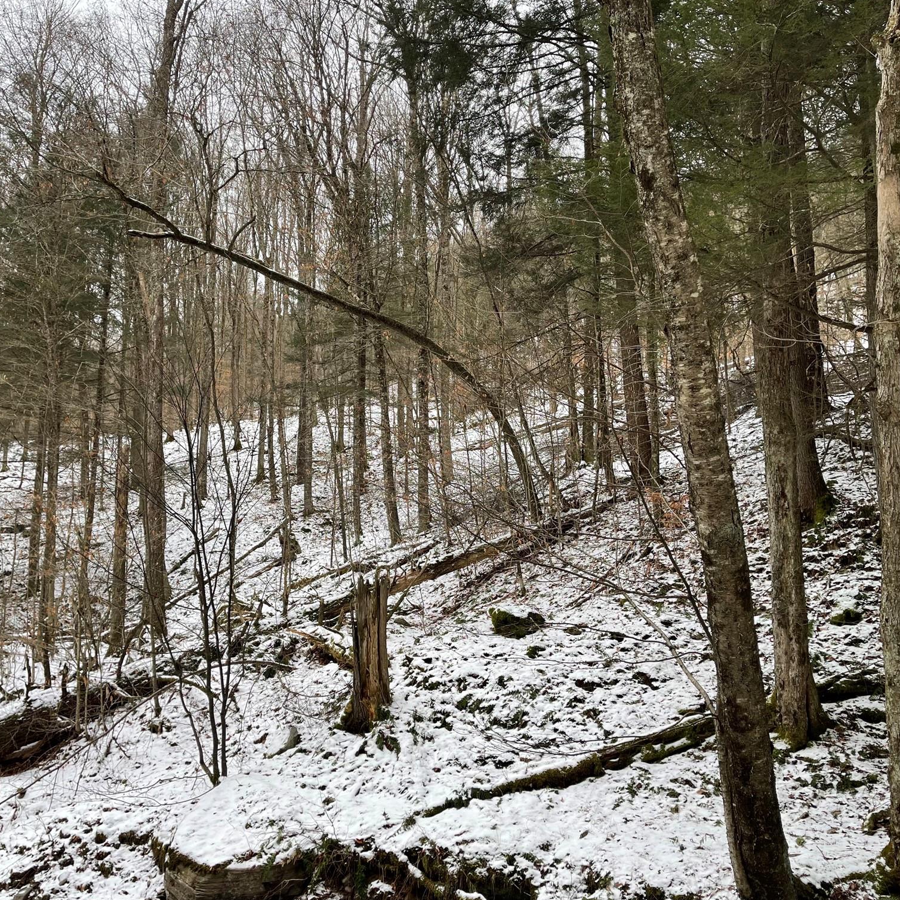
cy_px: 445
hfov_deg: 54.0
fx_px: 882
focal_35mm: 30
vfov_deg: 54.0
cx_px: 425
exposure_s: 1/301
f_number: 1.6
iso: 32
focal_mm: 5.1
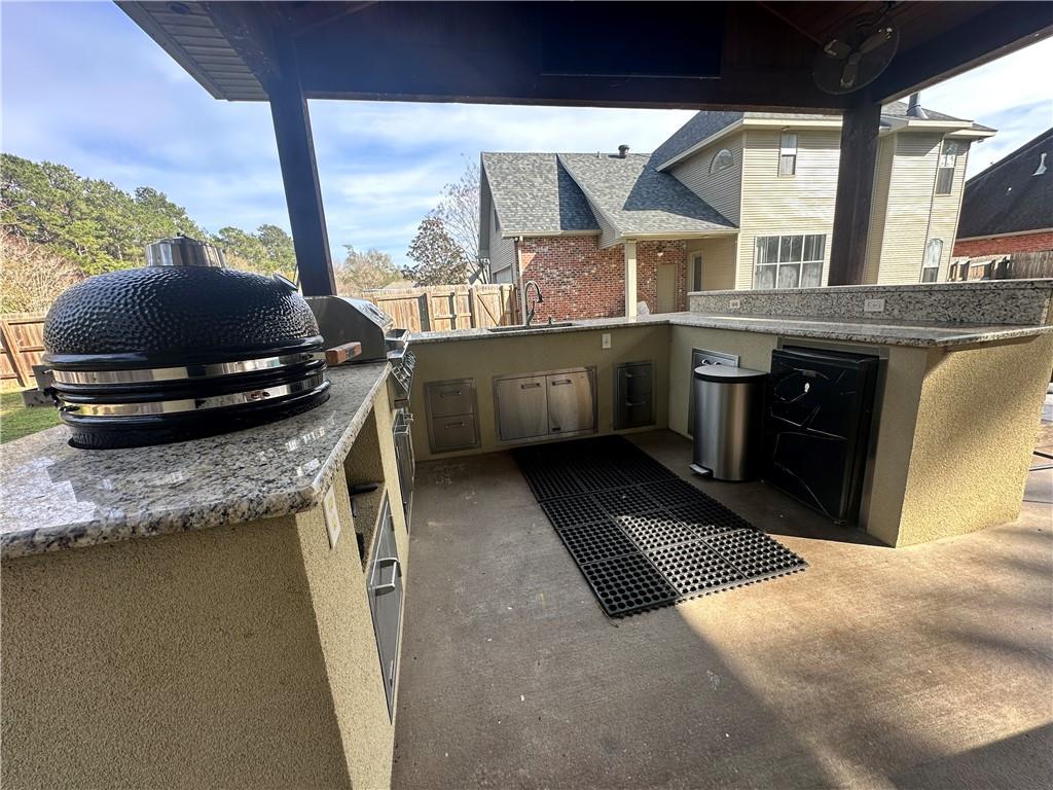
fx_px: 426
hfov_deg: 102.1
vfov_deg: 85.7
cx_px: 526
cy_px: 395
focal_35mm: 14
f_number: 2.2
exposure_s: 1/269
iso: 40
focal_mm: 2.22
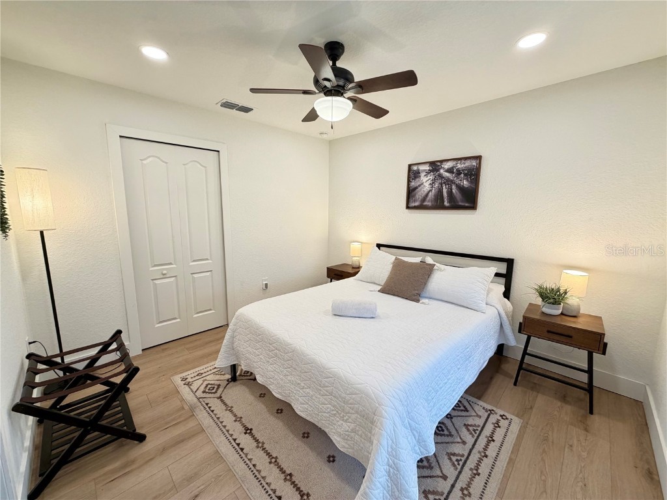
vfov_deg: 85.7
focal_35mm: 14
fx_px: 270
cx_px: 334
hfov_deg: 102.1
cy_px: 250
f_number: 2.2
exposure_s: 1/60
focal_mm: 2.22
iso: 200
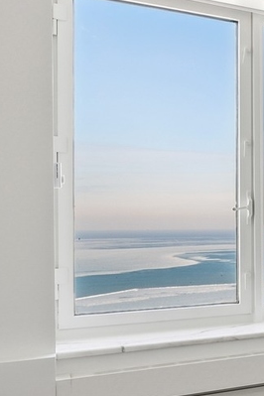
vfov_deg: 35.0
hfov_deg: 14.3
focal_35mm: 57
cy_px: 227
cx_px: 653
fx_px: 627
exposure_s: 1/80
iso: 400
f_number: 8
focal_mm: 14
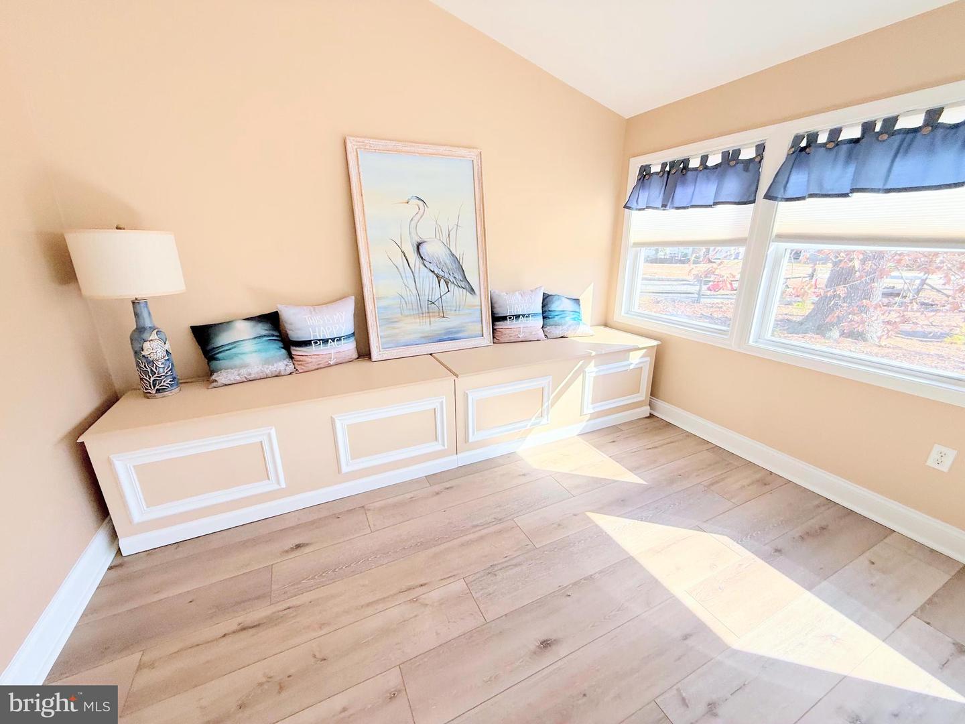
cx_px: 482
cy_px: 362
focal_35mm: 14
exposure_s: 1/161
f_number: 2.2
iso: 64
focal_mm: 2.22
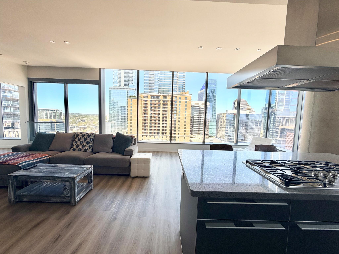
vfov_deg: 85.7
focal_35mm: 14
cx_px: 170
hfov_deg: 102.1
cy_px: 127
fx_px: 137
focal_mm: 2.22
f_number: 2.2
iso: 64
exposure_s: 1/424
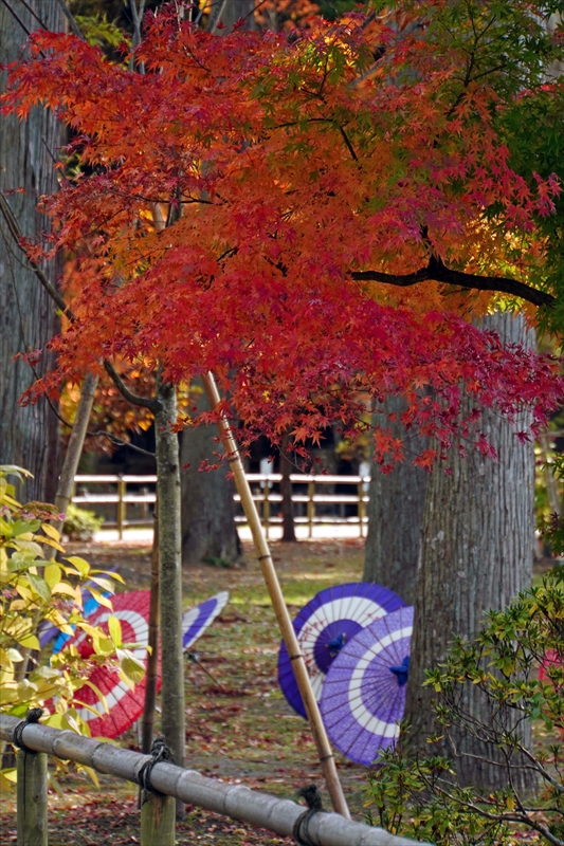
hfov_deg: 8.9
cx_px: 282
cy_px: 423
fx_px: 3607
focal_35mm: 153
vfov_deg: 13.4
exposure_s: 1/160
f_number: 6.3
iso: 160
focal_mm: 102.3
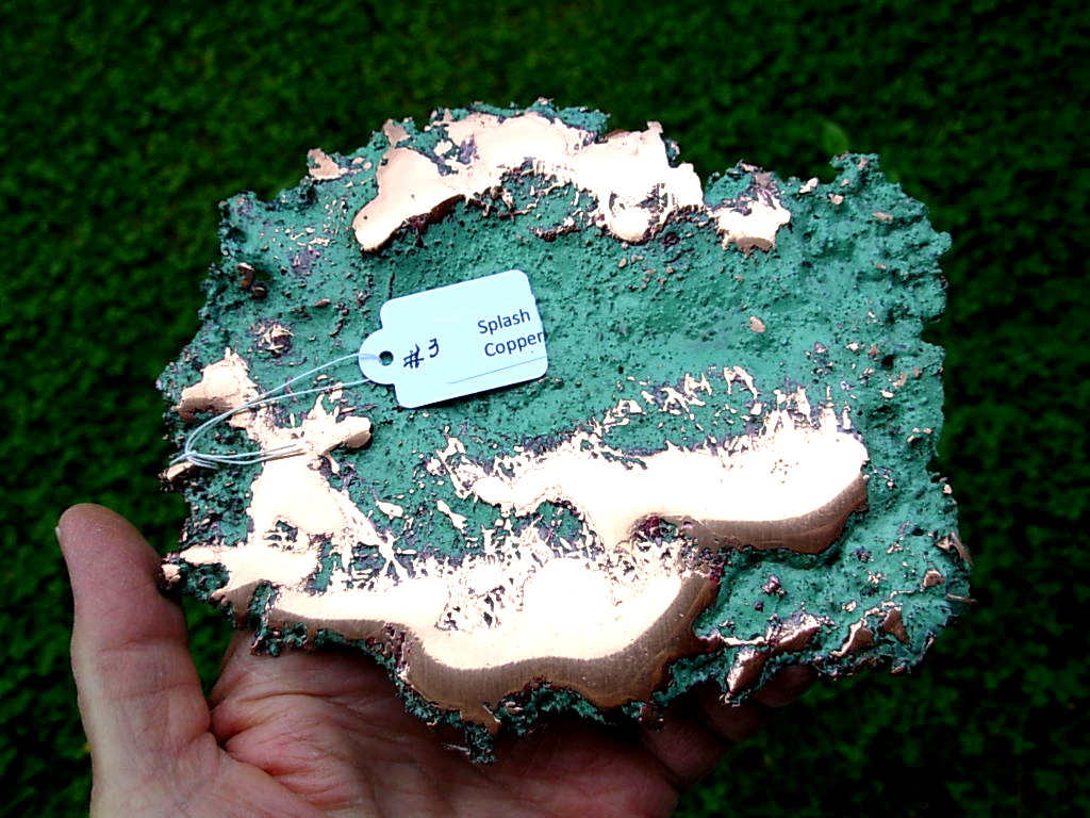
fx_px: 1197
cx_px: 545
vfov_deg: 37.7
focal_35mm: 38
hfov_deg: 49.0
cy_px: 409
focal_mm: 6.3
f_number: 2.9
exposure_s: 1/470
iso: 50
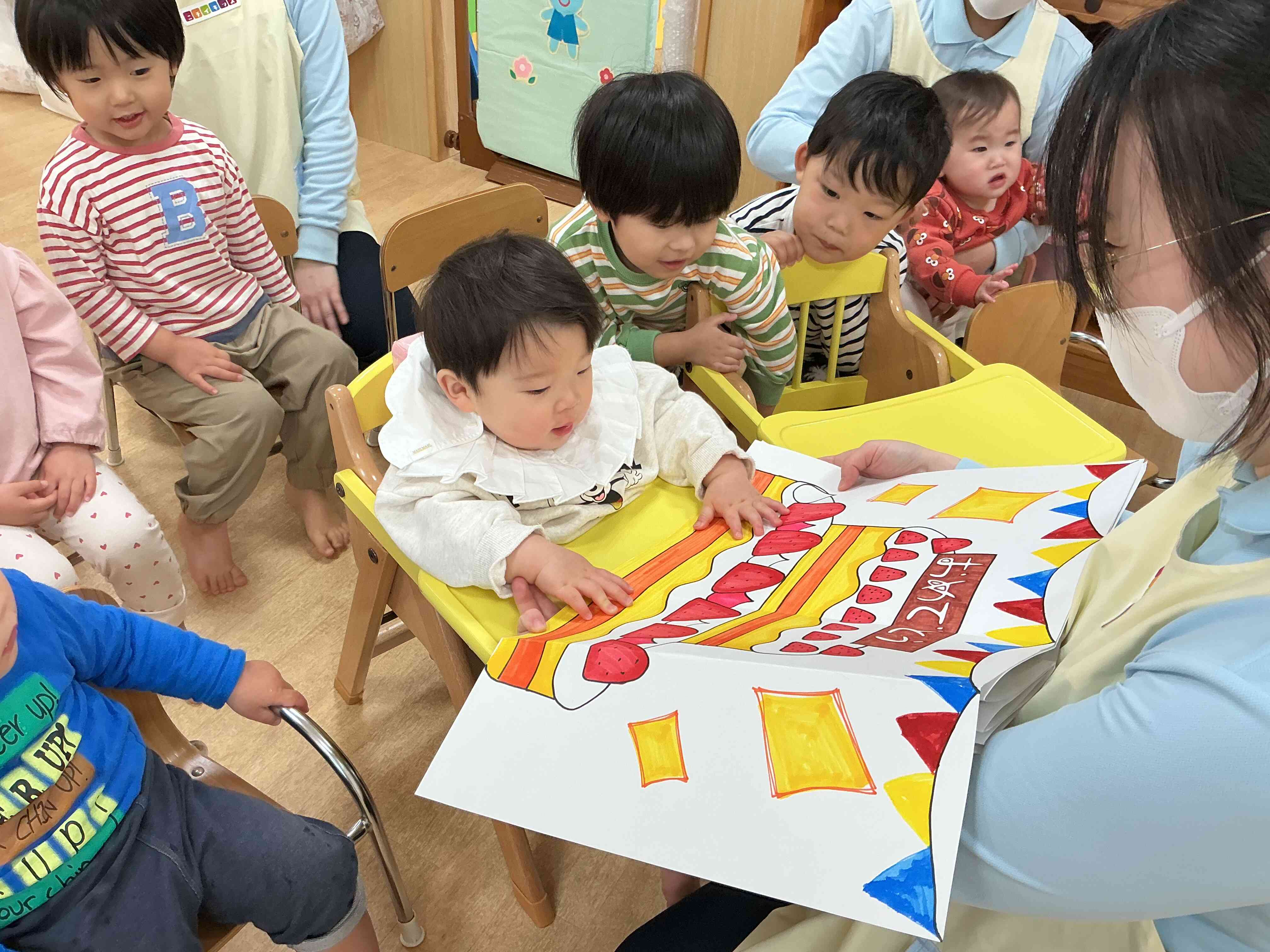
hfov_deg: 61.7
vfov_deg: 48.2
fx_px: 1064
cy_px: 476
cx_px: 635
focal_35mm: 29
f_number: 1.8
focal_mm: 3
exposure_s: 1/120
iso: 64
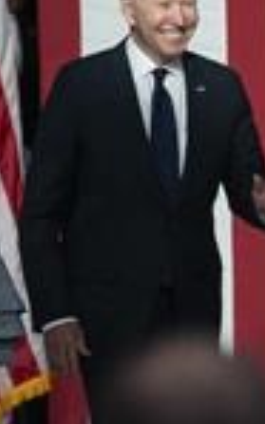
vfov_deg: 3.3
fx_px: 7287
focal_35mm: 630
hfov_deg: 2.1
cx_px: 584
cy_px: 243
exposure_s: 1/200
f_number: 2.8
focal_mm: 142
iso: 2500
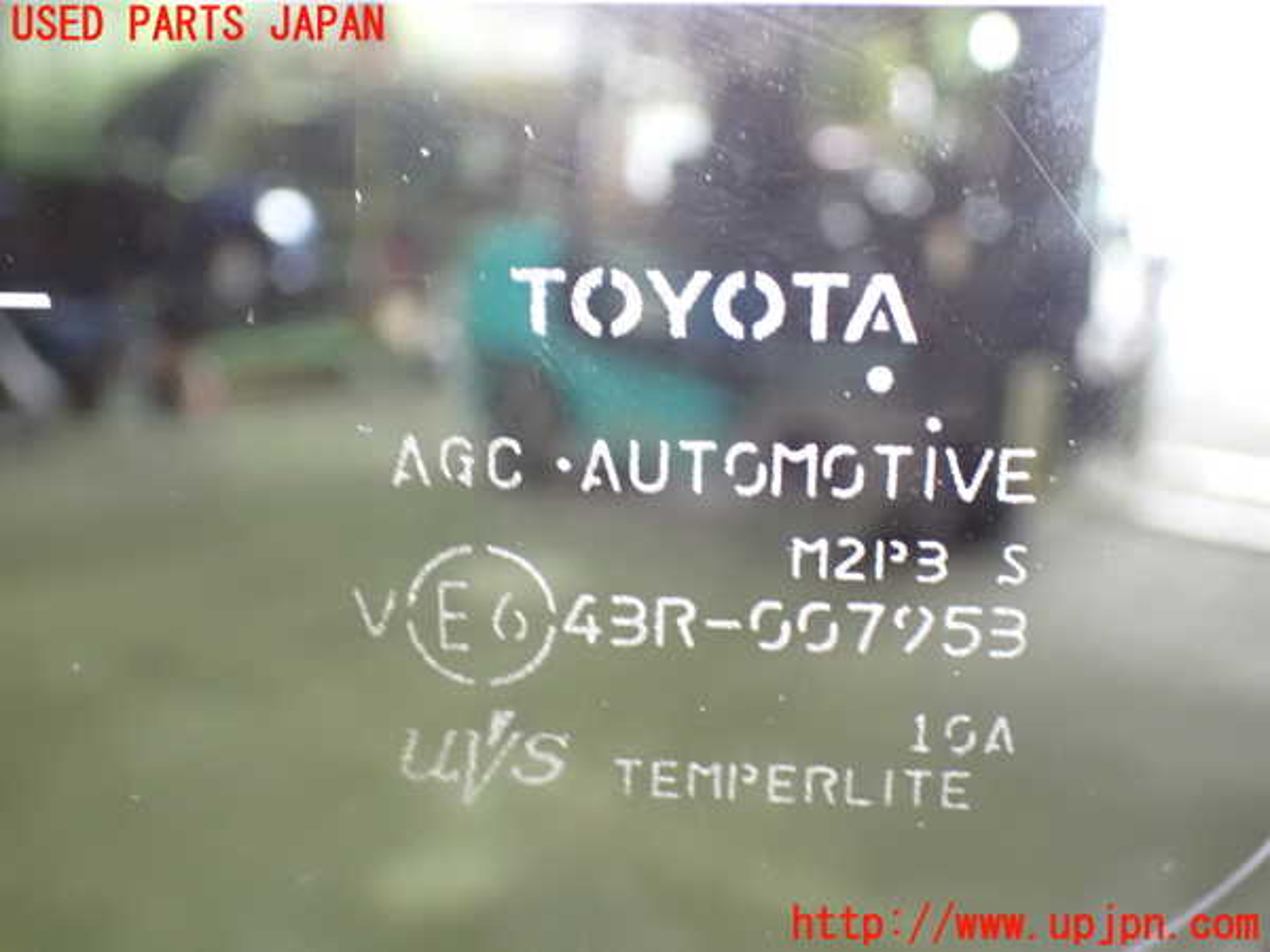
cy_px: 476
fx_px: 1614
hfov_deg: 42.9
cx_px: 635
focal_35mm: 44
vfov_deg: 32.9
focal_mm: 7.84
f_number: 2.9
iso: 1600
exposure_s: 1/15
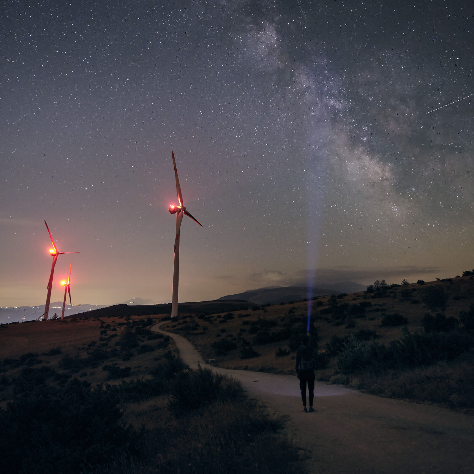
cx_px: 237
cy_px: 166
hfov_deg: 67.3
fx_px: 356
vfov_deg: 65.8
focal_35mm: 23
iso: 1600
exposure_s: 15
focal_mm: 12
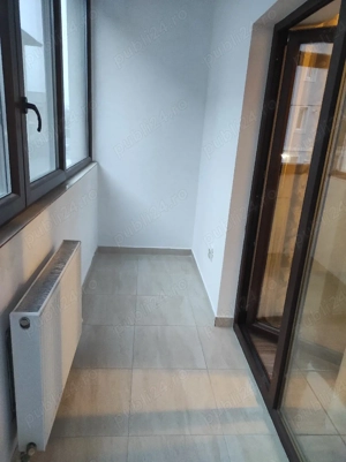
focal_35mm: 25
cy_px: 231
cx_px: 173
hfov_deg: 54.8
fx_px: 334
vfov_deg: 69.4
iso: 1468
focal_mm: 5.43
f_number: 1.89
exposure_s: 1/33
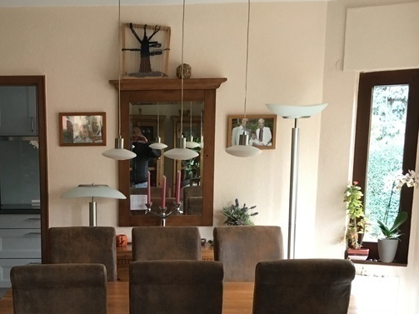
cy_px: 282
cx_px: 104
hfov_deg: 32.1
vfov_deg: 24.1
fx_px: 714
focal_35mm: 59
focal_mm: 4.15
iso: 160
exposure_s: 1/33
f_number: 2.2
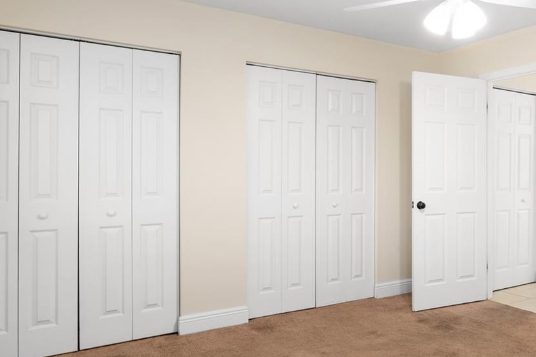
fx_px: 461
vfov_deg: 42.3
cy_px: 169
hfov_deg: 55.9
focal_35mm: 31
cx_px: 430
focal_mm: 16
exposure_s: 1/8
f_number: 7.1
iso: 320
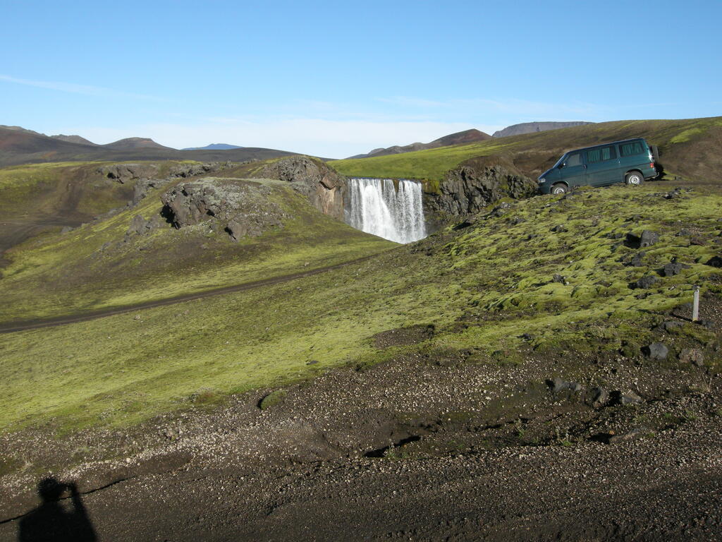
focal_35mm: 35
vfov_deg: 40.7
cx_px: 361
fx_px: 730
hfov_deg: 52.6
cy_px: 271
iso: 100
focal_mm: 7.5
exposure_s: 1/301
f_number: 6.1
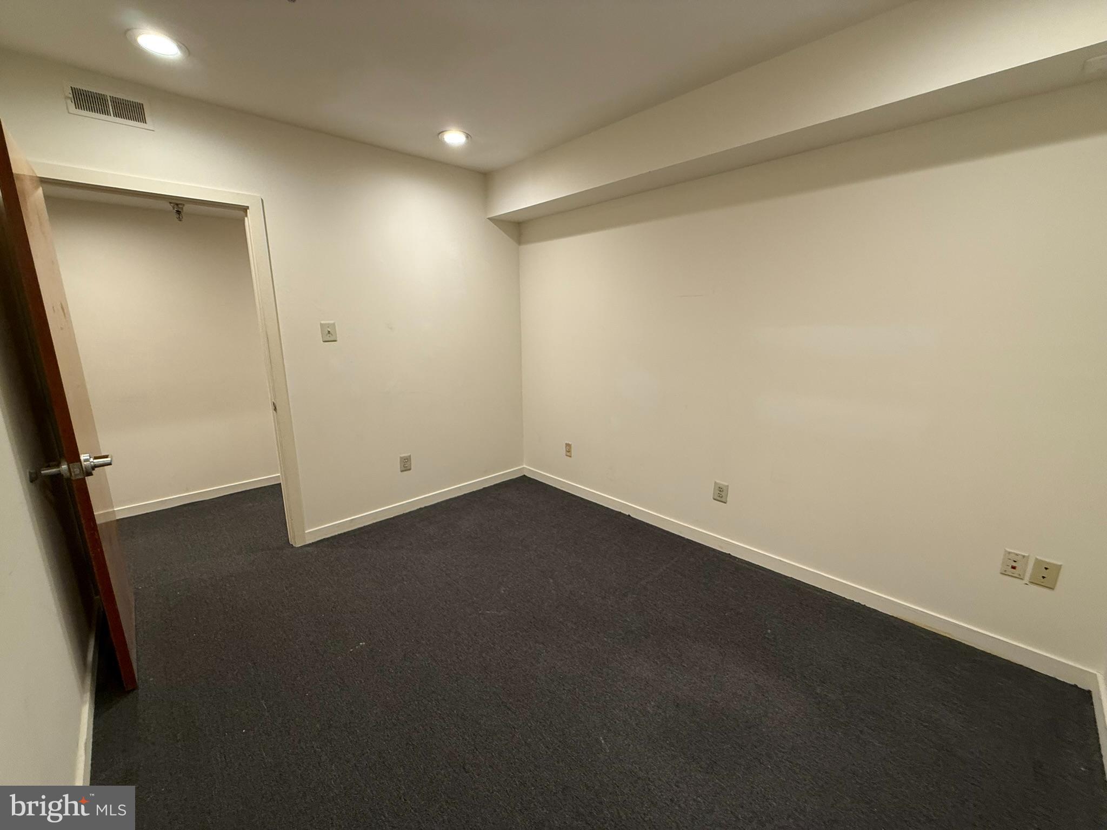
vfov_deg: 85.7
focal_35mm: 14
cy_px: 415
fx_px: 448
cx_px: 554
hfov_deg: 102.1
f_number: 2.2
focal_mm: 2.22
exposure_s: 1/60
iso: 200
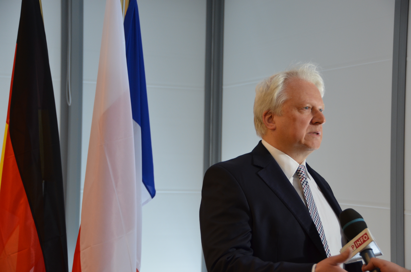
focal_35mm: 82
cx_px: 206
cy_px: 136
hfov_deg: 24.7
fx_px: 940
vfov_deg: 16.5
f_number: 4.8
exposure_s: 1/60
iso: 720
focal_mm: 55
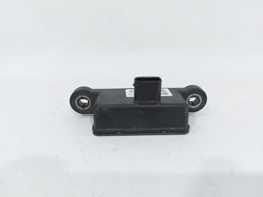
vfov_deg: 56.8
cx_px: 132
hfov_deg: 71.6
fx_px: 182
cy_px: 98
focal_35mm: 24
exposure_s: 1/50
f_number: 1.8
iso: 50
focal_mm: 5.23
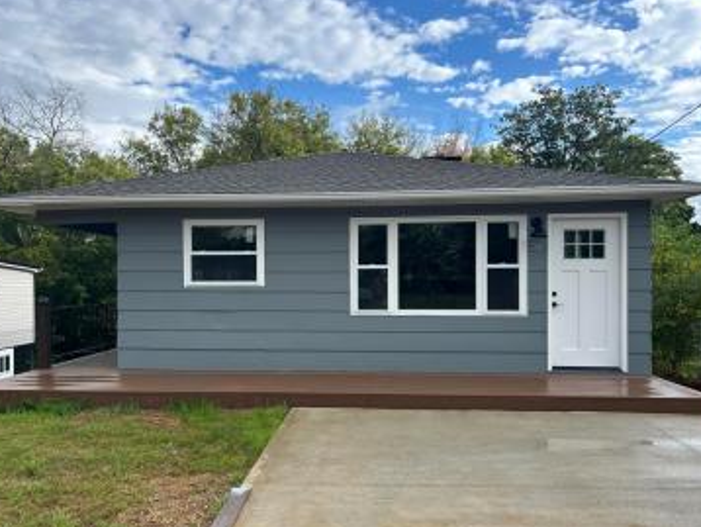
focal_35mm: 29
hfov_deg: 61.6
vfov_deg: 48.2
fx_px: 588
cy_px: 284
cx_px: 330
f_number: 1.5
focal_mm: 5.7
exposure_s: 1/1972
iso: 50
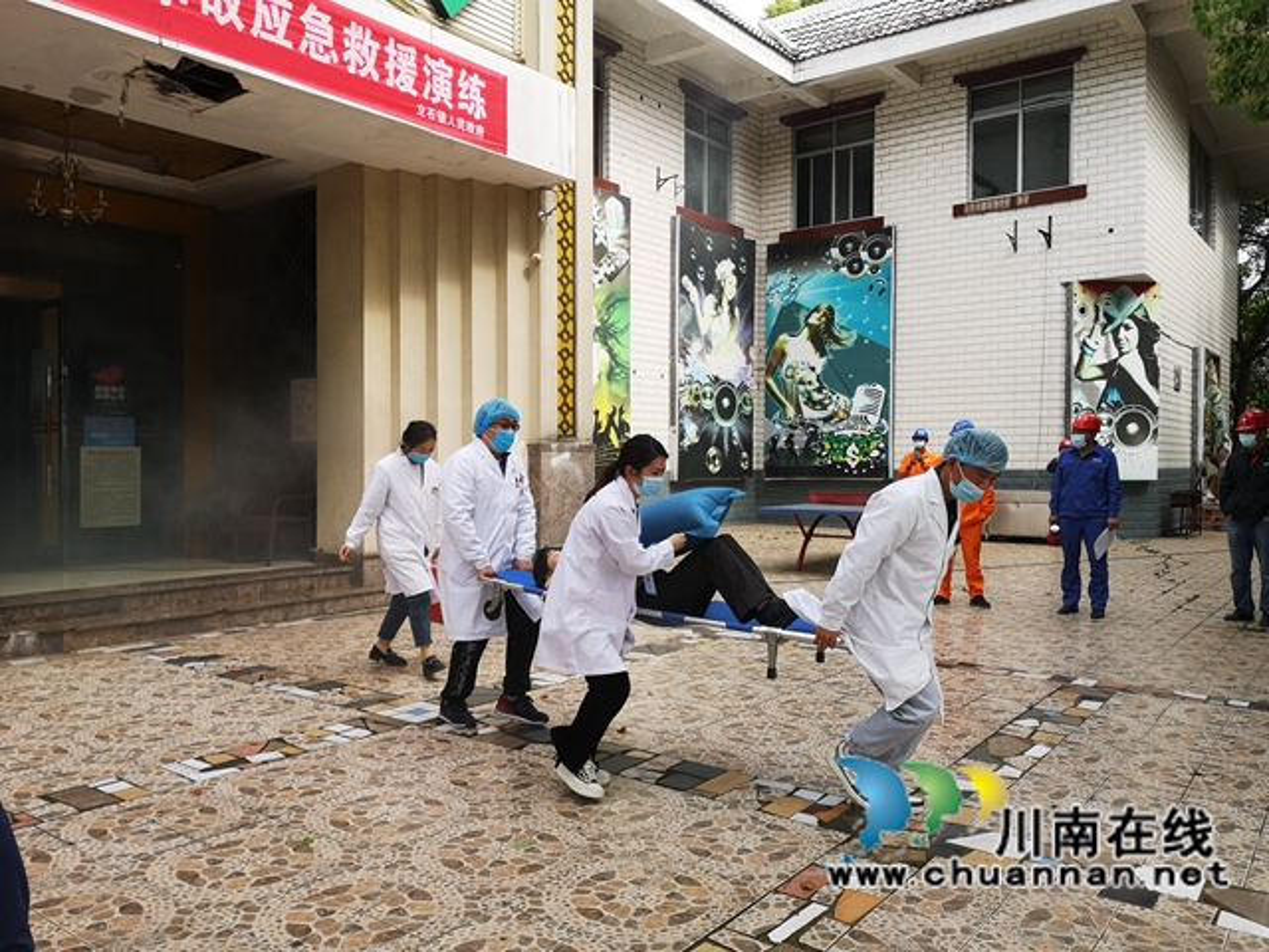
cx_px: 634
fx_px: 990
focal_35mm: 27
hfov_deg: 65.3
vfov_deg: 51.4
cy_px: 476
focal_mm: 3.95
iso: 50
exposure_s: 1/846
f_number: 1.8
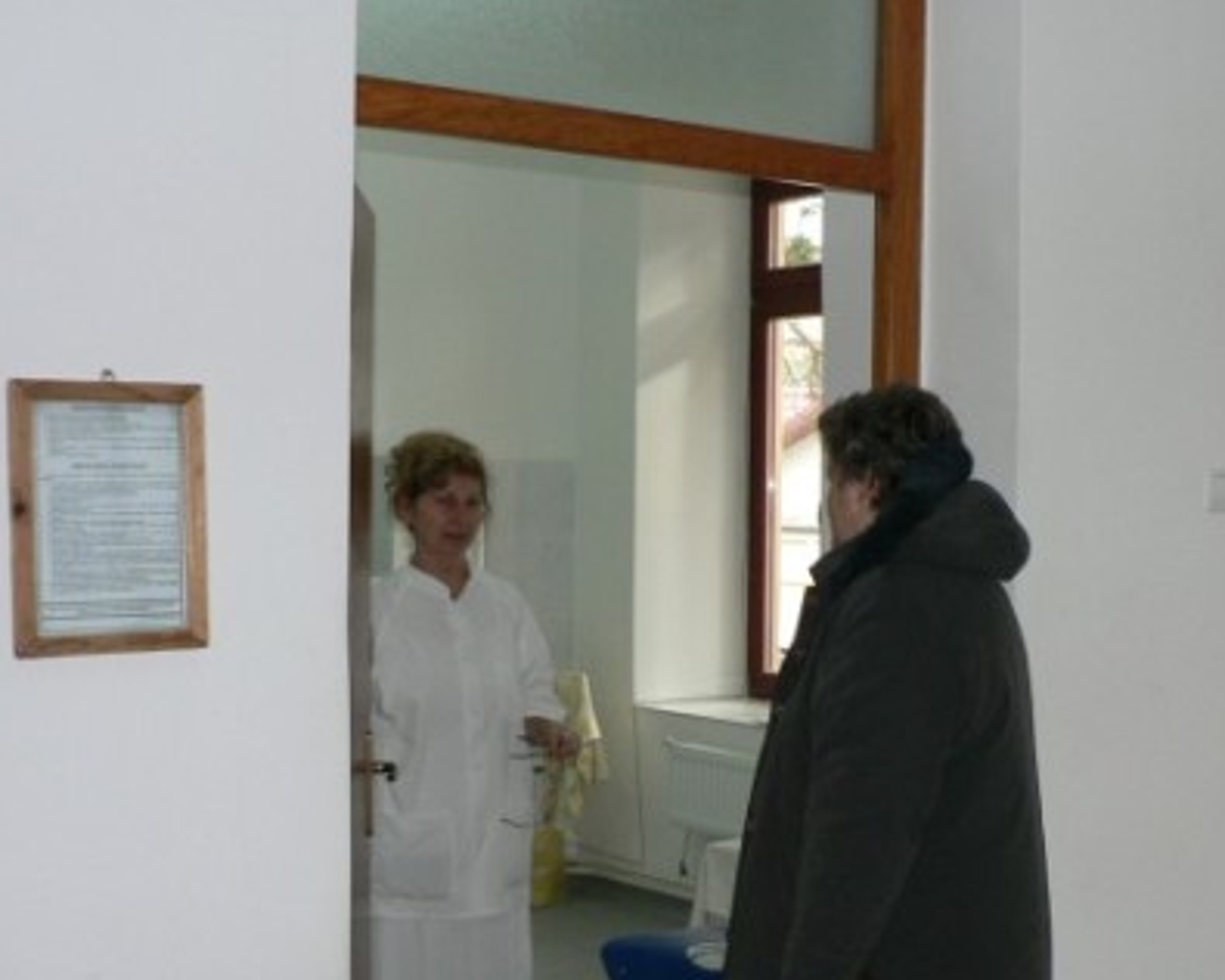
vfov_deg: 26.5
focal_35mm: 57
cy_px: 661
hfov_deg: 32.5
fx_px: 2067
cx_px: 881
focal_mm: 6
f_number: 2.8
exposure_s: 1/80
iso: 100
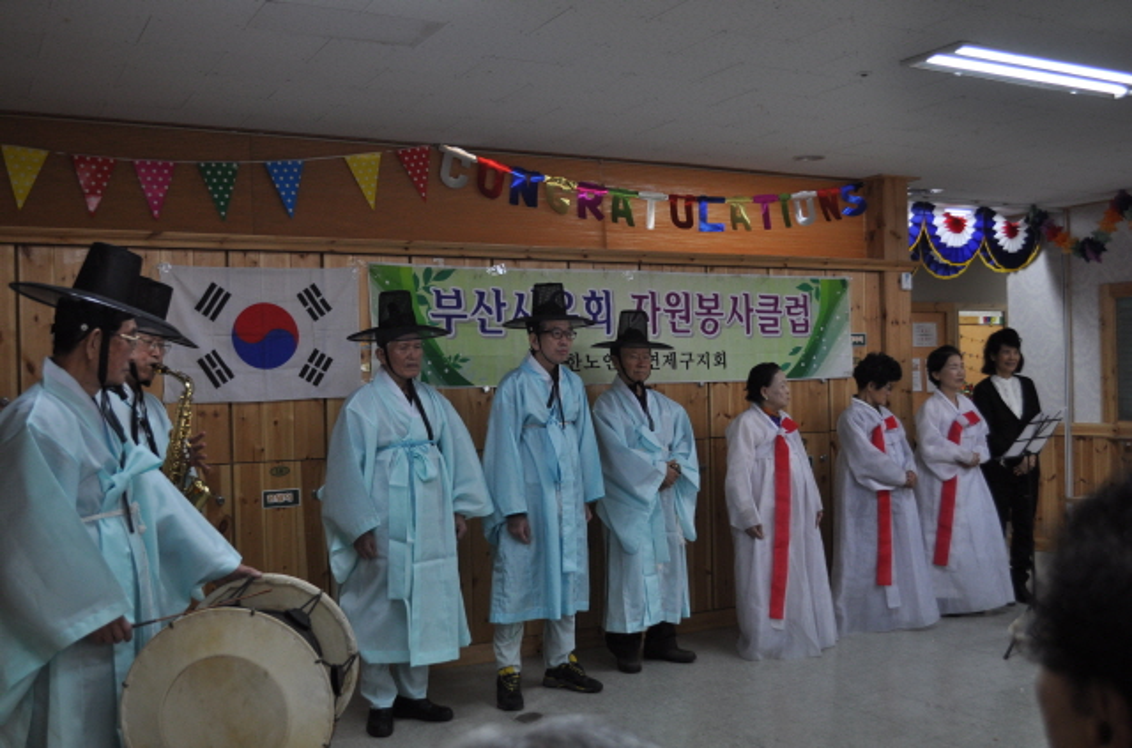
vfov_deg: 36.7
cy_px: 374
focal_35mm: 36
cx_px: 566
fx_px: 1129
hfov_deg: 53.3
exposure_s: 1/80
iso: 400
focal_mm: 24
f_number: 4.5
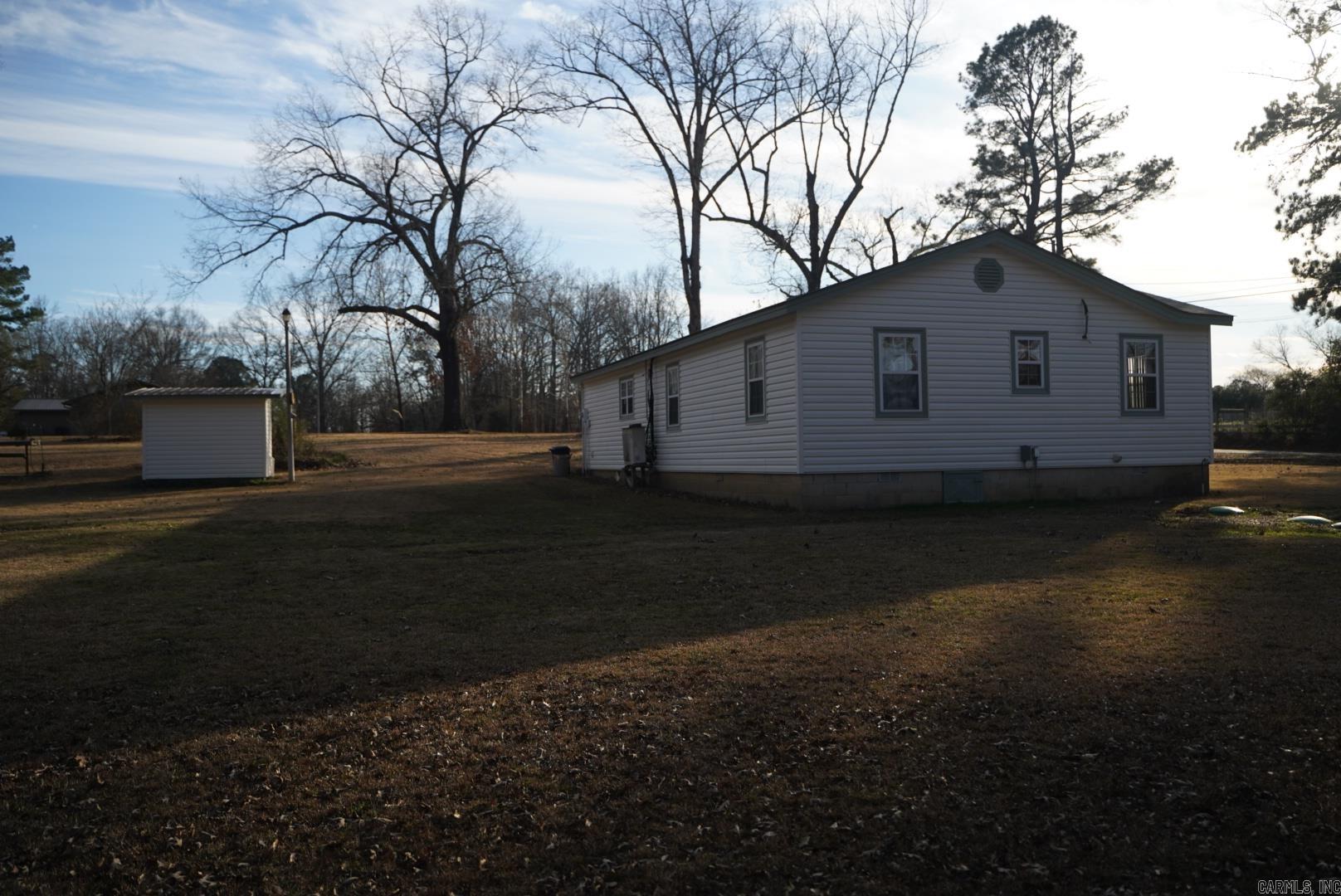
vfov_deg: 45.0
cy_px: 448
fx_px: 1081
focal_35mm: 29
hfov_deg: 63.6
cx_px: 670
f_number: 2.8
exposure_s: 1/8000
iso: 800
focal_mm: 29
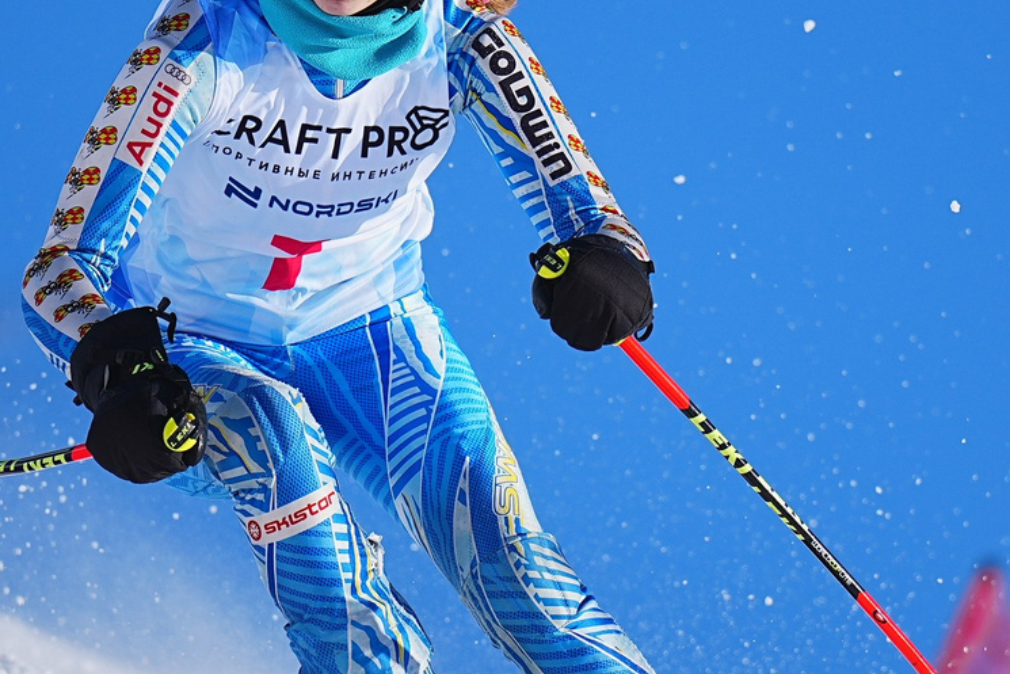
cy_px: 319
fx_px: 19277
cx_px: 611
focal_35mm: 687
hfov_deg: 3.0
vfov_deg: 2.0
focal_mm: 200
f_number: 2.8
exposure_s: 1/4000
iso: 100
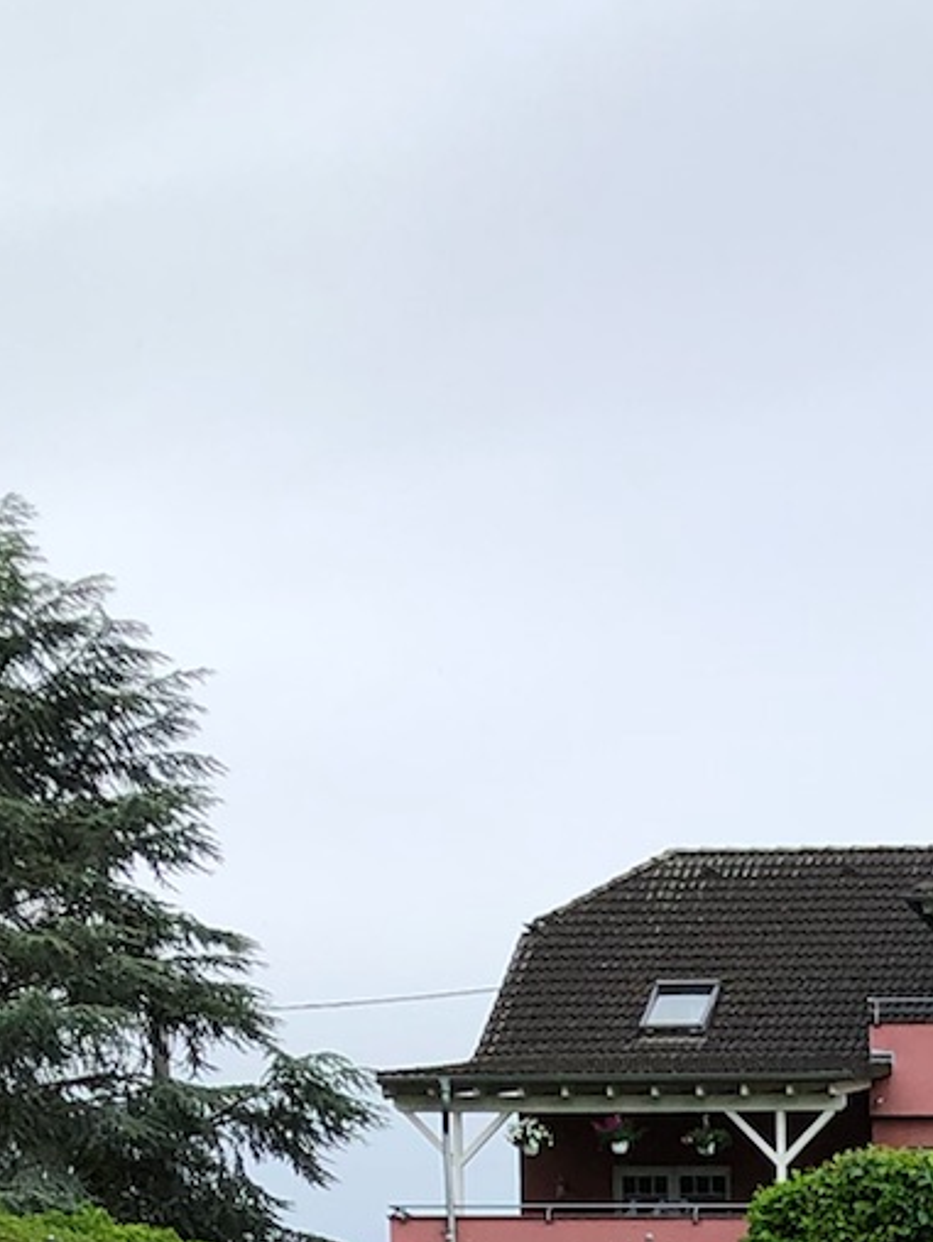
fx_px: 4056
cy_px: 2366
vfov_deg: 14.8
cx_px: 1288
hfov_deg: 12.6
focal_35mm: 113
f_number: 1.8
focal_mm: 3.99
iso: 20
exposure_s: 1/480
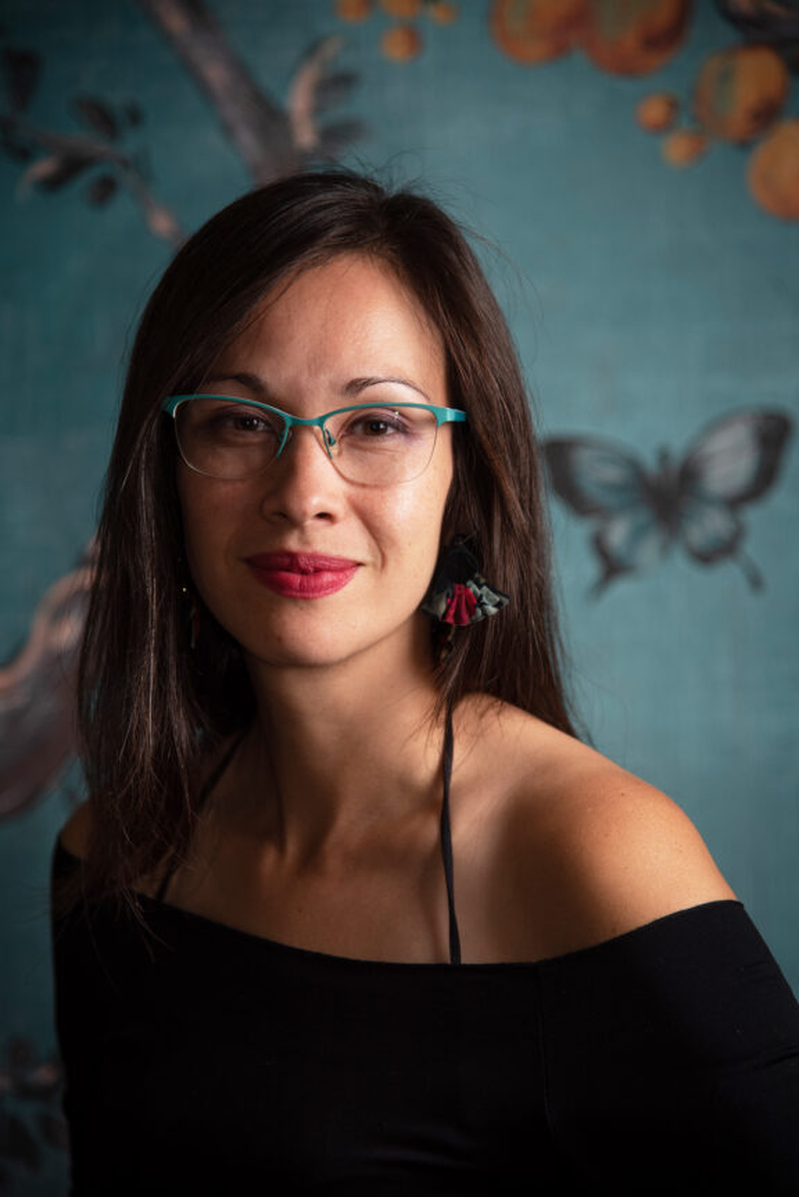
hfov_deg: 11.4
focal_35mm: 120
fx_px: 3991
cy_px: 598
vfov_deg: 17.1
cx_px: 400
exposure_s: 1/250
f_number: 4
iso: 200
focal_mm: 120
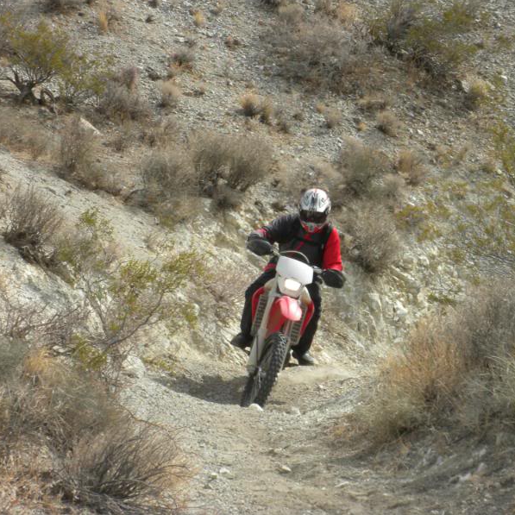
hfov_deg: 12.4
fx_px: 2373
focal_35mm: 141
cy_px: 257
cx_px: 259
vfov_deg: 12.4
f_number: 5.1
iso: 64
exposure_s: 1/331
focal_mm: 21
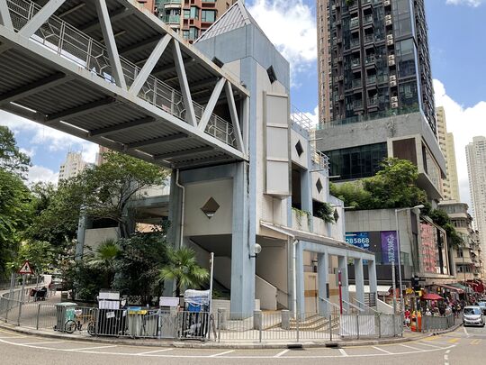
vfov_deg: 48.2
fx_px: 407
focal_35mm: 29
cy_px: 182
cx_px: 243
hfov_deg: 61.7
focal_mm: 3
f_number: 1.8
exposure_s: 1/432
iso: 16
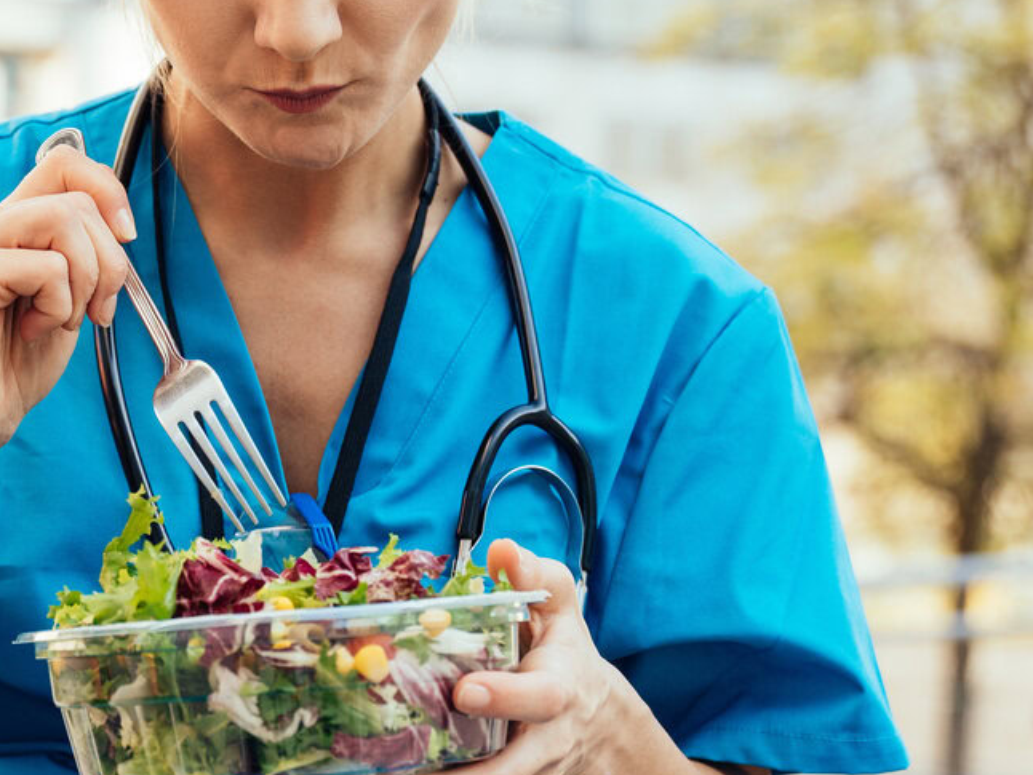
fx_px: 3552
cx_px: 86
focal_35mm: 119
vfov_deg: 12.4
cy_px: 521
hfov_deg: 16.3
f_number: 2.8
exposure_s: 1/400
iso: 250
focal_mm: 40
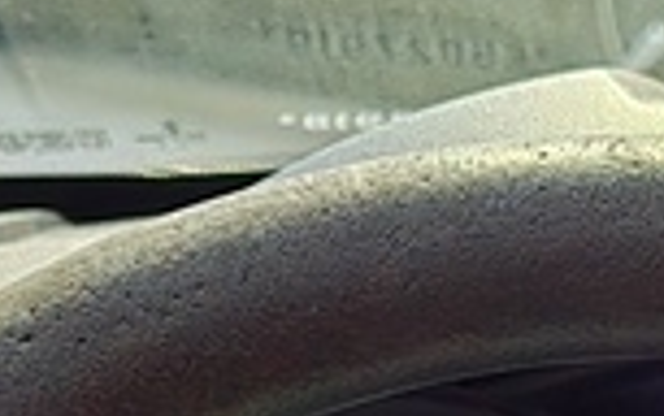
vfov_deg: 6.8
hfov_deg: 11.2
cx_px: 1489
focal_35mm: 163
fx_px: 2953
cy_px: 1499
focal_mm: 6.3
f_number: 1.7
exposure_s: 1/40
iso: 2500
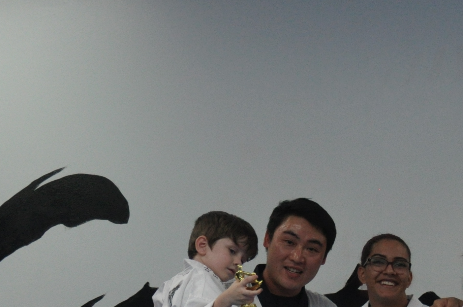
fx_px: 1323
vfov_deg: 12.9
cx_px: 569
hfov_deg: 18.7
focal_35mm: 103
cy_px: 375
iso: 800
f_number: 3.8
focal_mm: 22
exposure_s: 1/200
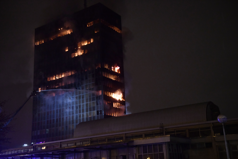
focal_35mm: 50
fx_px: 331
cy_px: 80
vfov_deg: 27.0
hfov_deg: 39.6
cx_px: 119
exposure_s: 1/100
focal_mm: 50
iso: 6400
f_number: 2.8
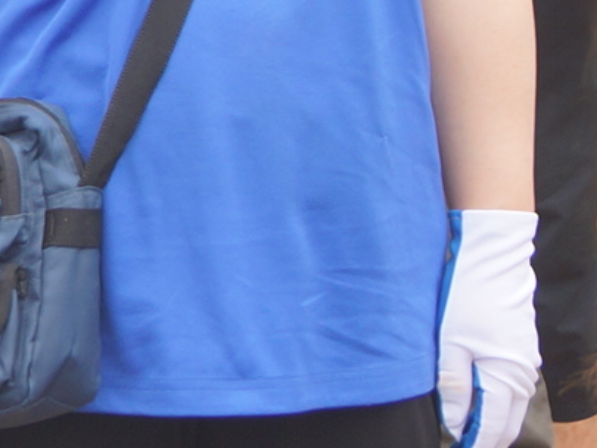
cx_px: -1039
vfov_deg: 3.8
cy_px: -152
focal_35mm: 392
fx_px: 6761
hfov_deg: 4.9
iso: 100
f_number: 5.6
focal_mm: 45
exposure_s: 1/80
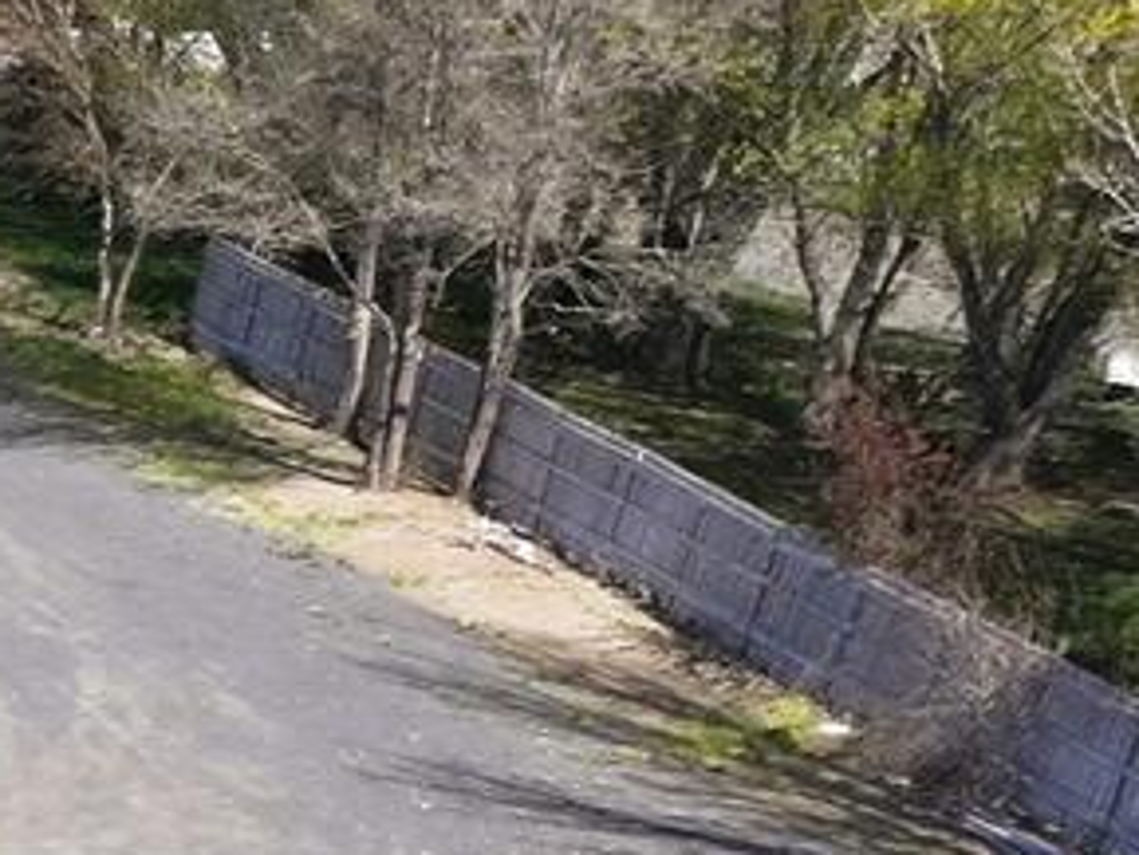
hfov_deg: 8.7
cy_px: 1848
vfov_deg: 8.2
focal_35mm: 170
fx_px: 5596
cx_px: -2700
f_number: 2.8
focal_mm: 12.3
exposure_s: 1/1600
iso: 110
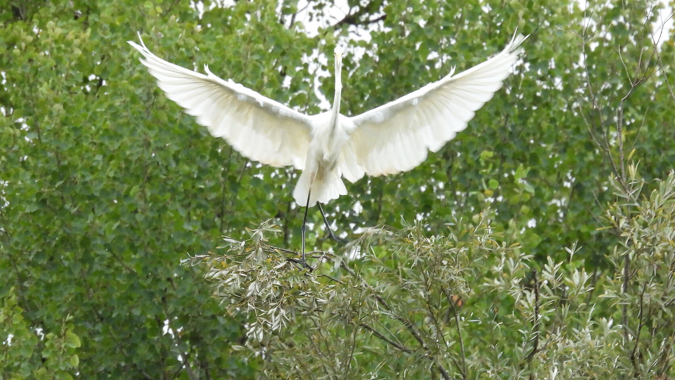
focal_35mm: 1477
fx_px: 26435
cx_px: 335
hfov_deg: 1.5
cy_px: 47
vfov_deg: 0.8
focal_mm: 170
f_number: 5.6
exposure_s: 1/160
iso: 400
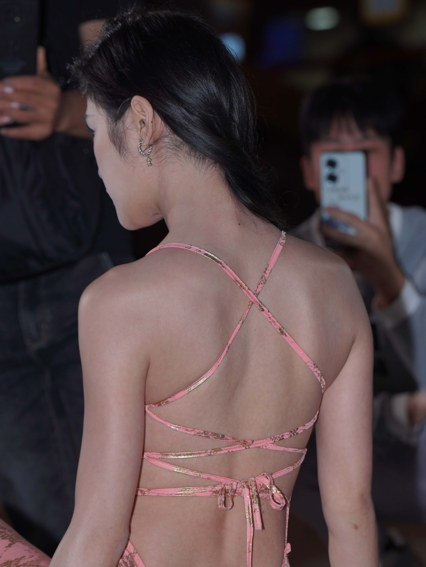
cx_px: 232
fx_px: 3298
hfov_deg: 7.4
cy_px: 477
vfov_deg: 9.8
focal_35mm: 201
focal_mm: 122
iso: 320
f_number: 4.5
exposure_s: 1/200
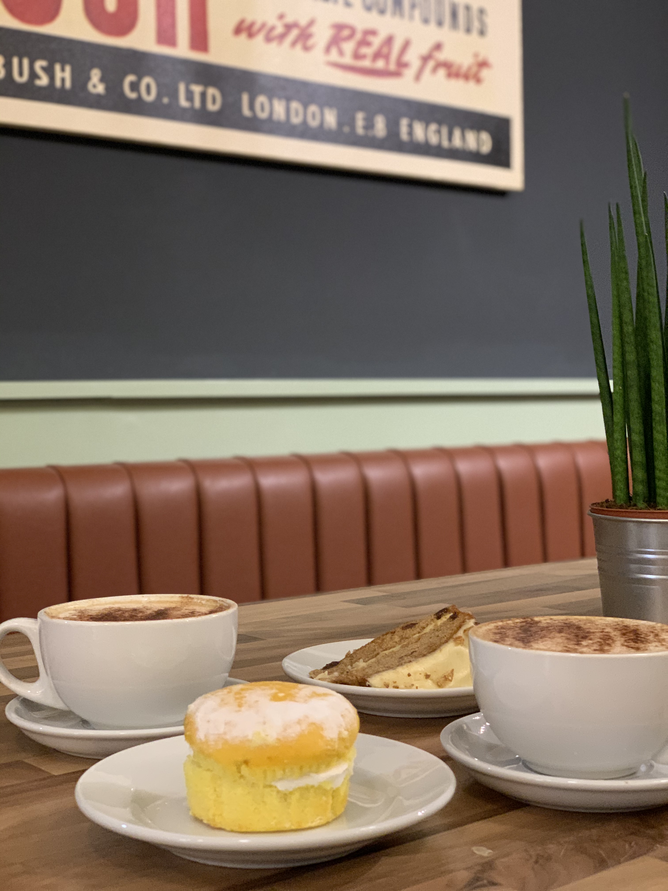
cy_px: 446
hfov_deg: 28.0
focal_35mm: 52
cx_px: 334
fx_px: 1338
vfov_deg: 36.8
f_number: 2.4
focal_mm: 6
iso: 400
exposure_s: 1/50
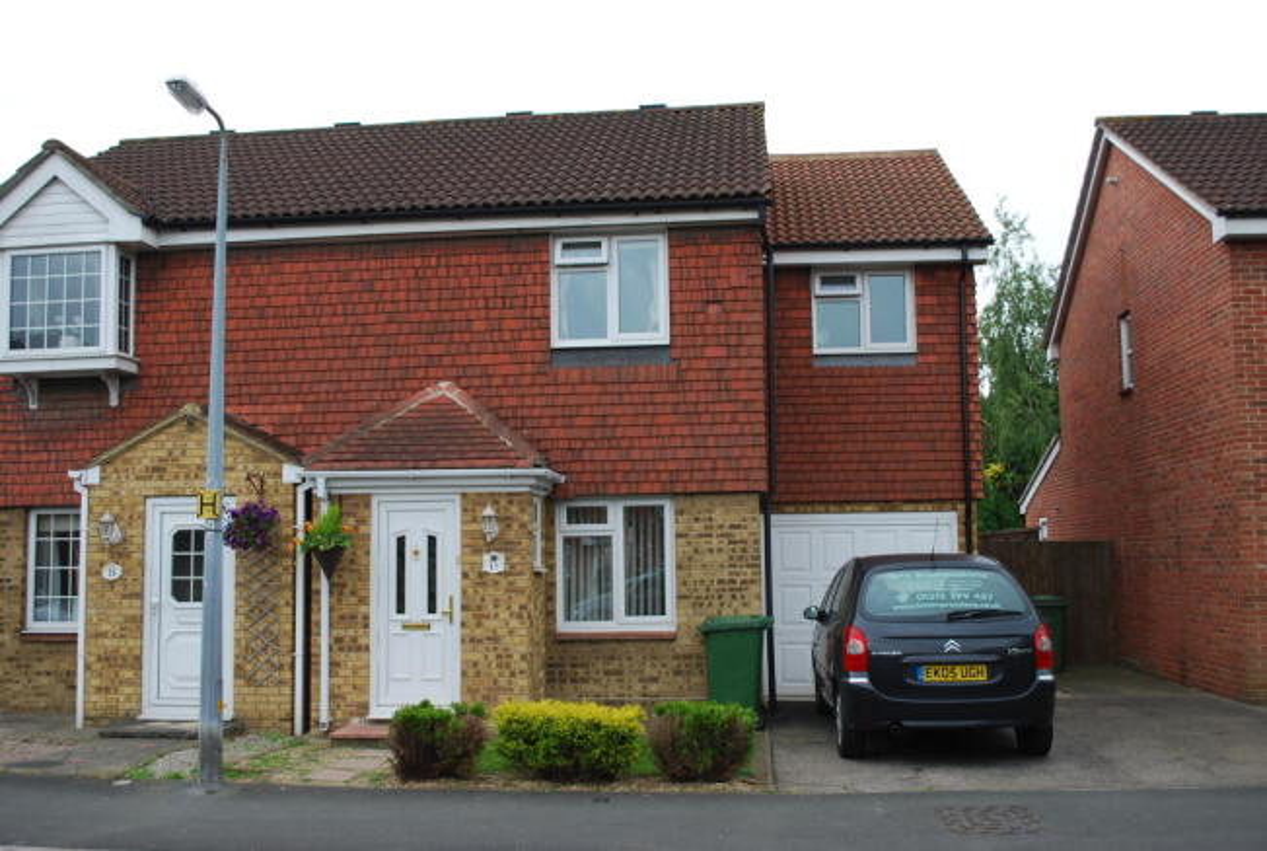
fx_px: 1270
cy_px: 426
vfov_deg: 37.0
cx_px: 634
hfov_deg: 53.0
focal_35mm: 36
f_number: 5
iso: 200
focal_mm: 24
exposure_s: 1/100
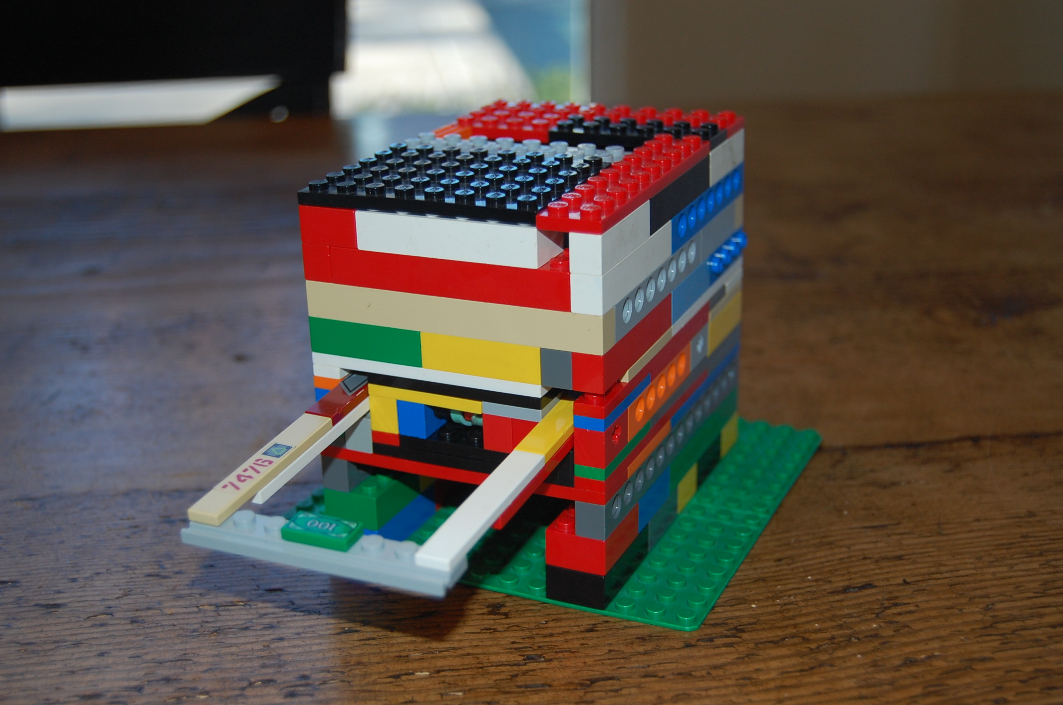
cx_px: 532
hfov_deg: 41.2
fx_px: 1415
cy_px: 352
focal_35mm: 48
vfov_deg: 28.0
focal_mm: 32
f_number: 4.5
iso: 400
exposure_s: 1/60
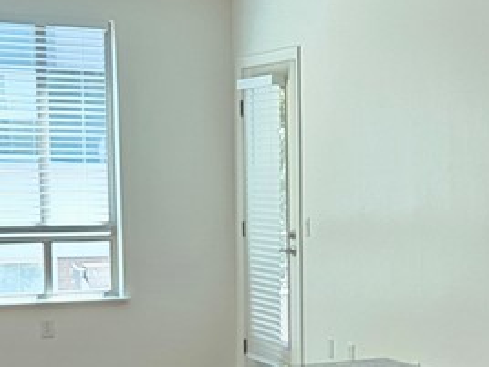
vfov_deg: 16.6
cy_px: 312
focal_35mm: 88
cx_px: 453
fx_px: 1243
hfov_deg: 21.7
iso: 250
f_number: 1.8
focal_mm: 5.4
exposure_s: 1/120
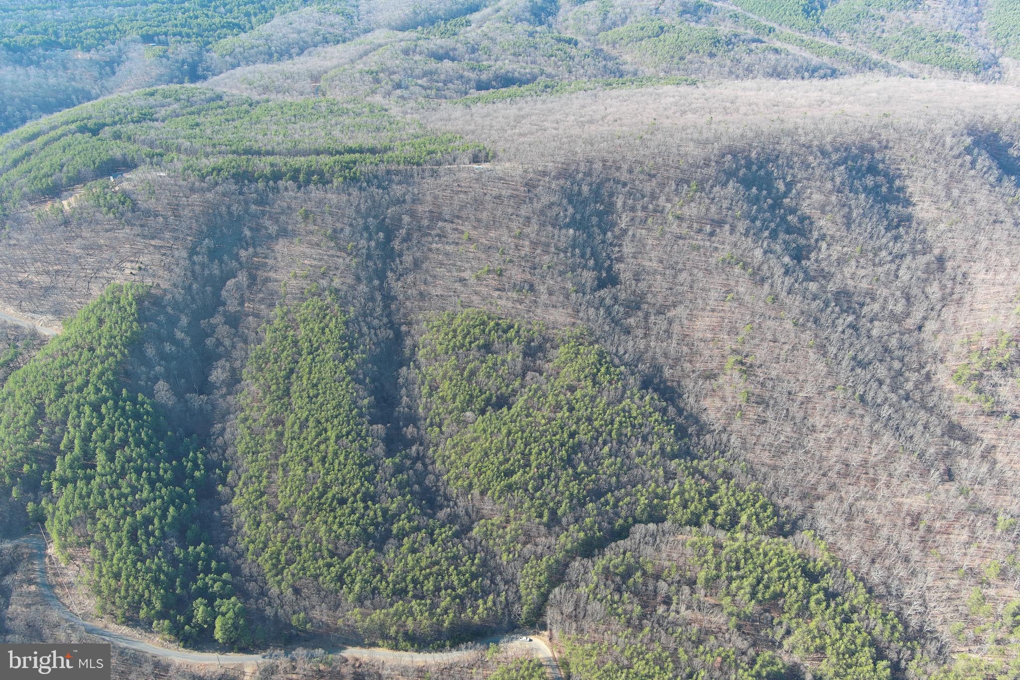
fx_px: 822
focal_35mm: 29
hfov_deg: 63.7
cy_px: 340
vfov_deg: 45.0
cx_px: 510
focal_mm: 10.57
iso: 100
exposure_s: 1/208
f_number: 2.8
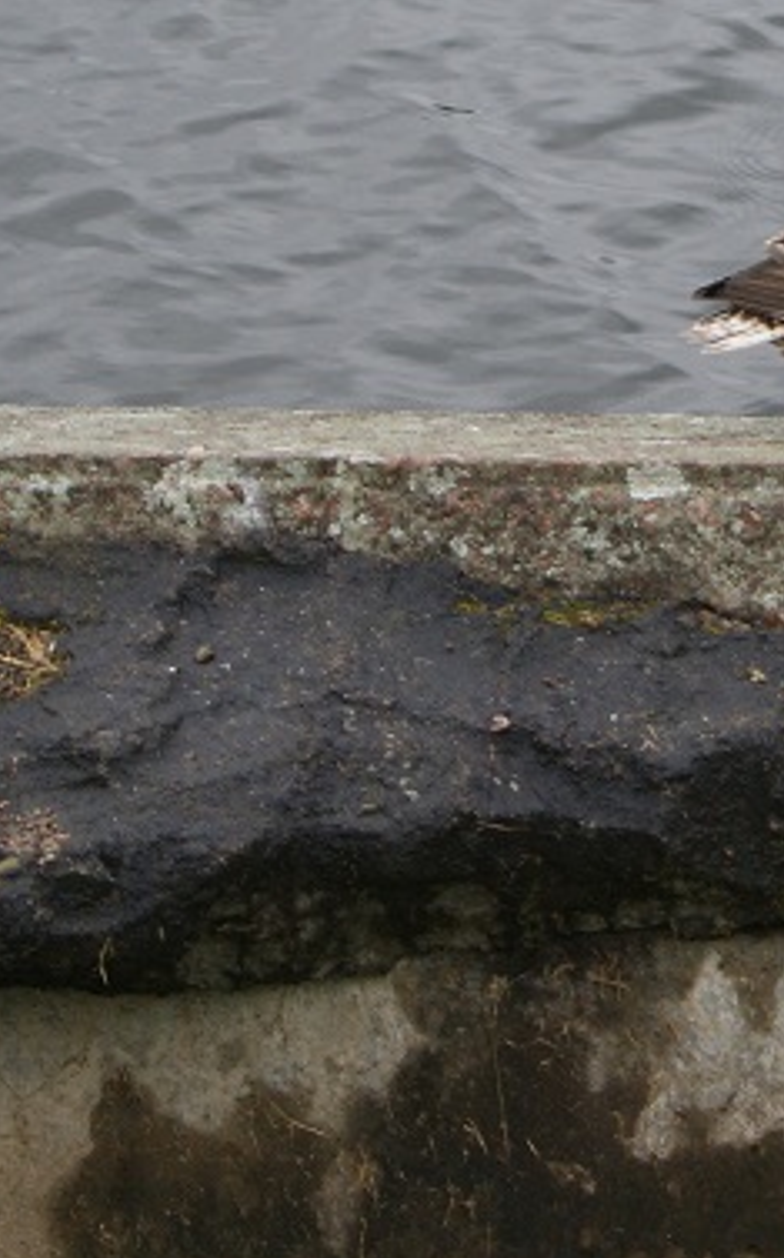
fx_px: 7409
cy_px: 220
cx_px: 1044
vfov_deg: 9.7
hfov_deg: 6.0
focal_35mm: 216
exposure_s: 1/100
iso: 250
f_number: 5.6
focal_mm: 55
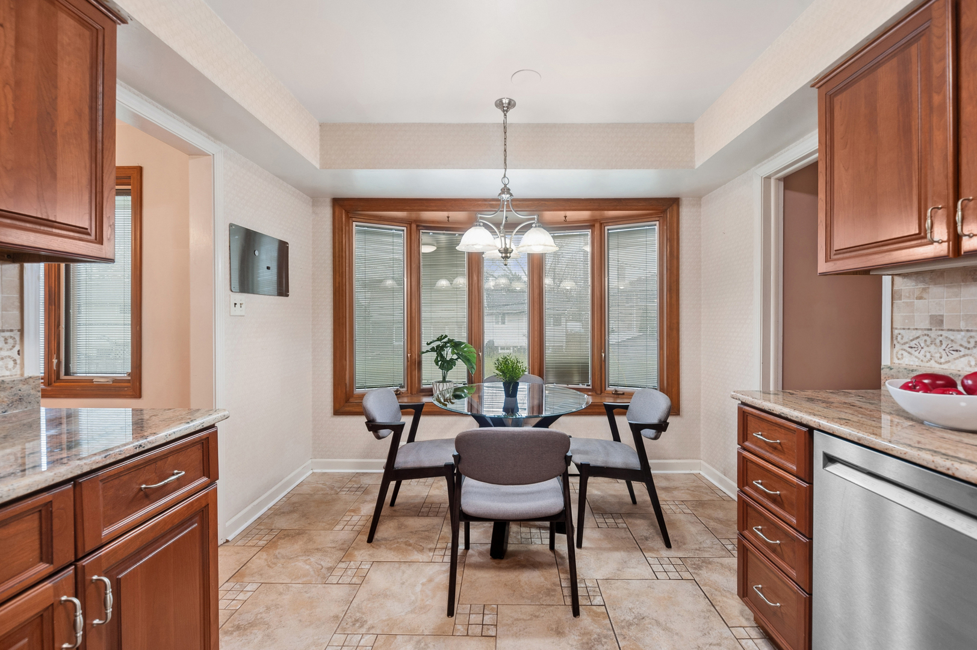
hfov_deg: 100.4
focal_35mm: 15
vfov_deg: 77.3
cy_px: 325
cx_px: 488
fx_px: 407
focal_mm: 15
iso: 400
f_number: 8
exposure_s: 1/15
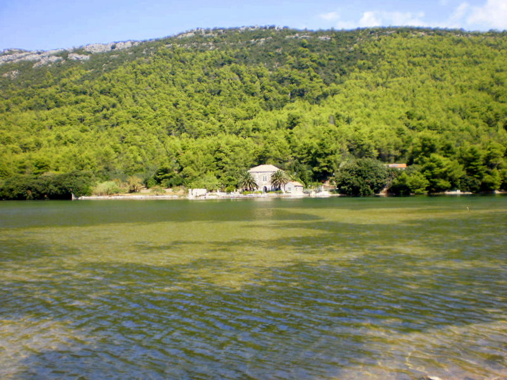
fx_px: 557
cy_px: 190
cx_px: 254
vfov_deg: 37.7
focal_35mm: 38
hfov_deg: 49.0
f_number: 3.1
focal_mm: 6.3
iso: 100
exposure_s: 1/800
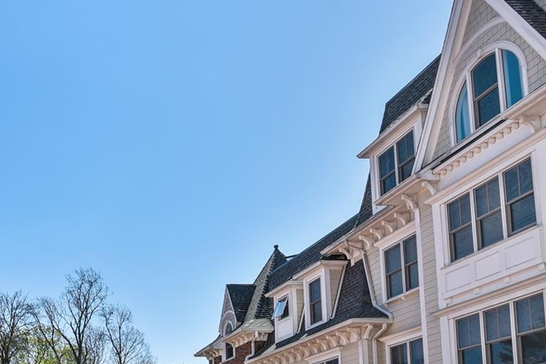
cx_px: -15
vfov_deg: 28.5
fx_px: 637
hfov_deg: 40.0
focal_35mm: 42
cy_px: 415
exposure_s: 1/640
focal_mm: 16
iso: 100
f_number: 8
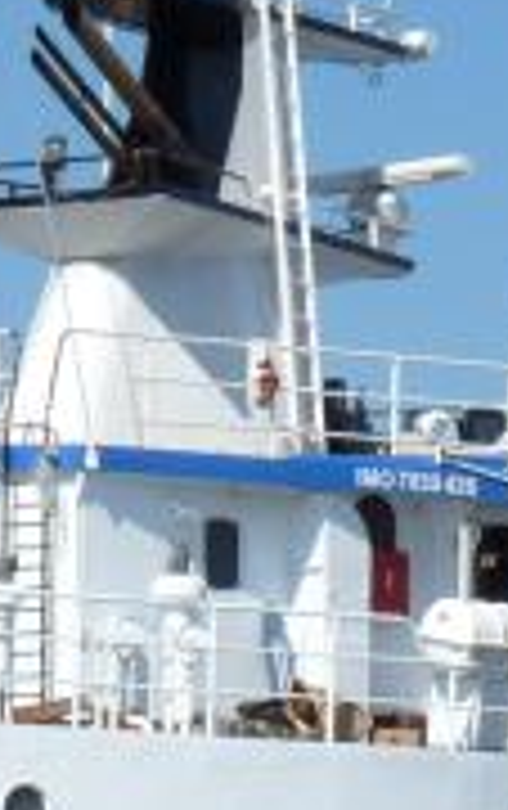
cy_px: 418
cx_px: 863
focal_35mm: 339
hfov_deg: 3.9
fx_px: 7485
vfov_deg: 6.2
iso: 100
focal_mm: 12.8
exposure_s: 1/400
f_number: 7.1
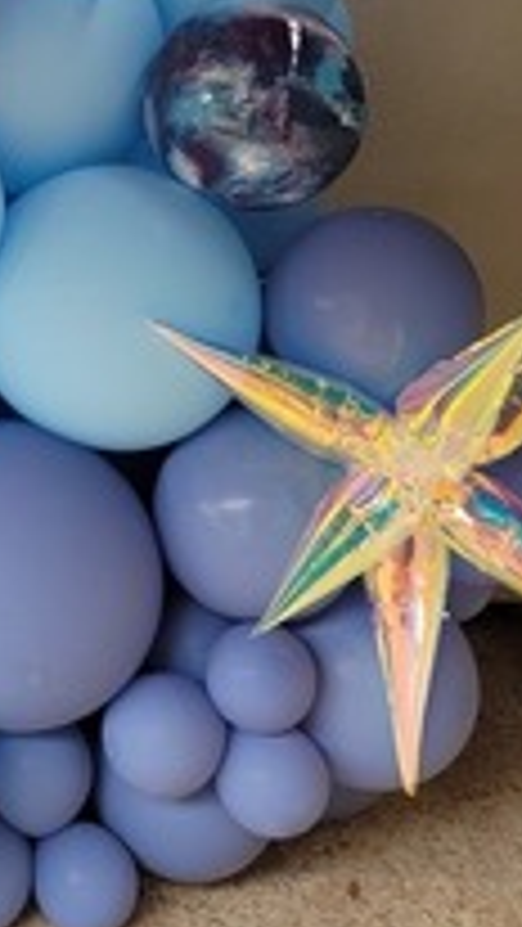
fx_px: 1623
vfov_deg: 31.0
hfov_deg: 17.1
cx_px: -171
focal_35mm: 66
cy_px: 176
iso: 40
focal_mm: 5.4
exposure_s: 1/125
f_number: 1.8
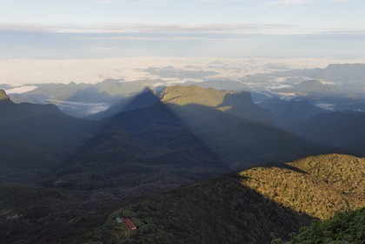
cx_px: 182
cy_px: 122
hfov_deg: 48.5
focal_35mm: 40
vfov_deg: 33.4
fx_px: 406
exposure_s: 1/125
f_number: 10
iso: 200
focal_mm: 40
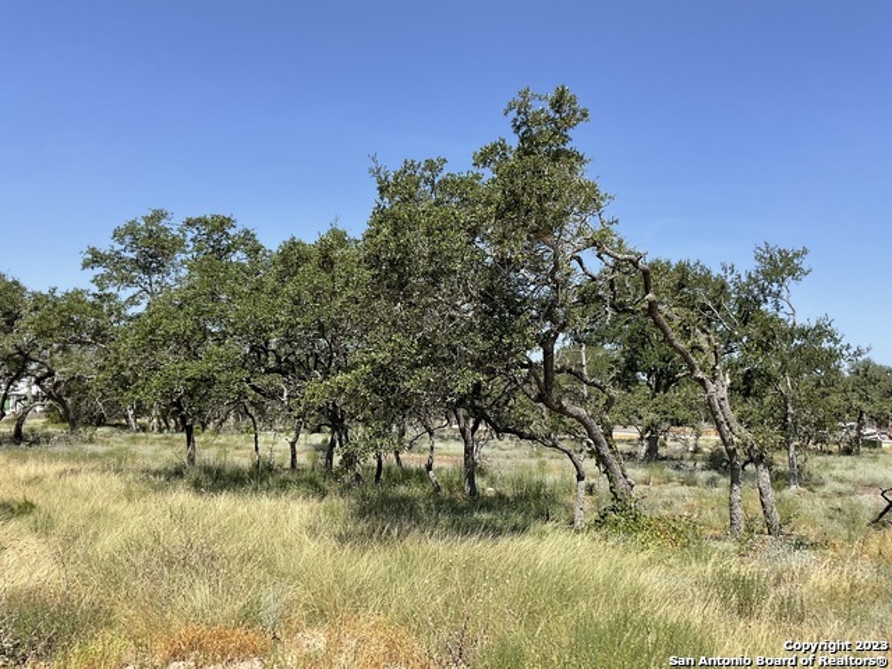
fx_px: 747
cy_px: 334
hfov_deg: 61.7
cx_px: 446
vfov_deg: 48.2
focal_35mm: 29
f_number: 1.8
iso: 16
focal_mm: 3
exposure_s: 1/1534
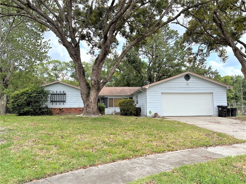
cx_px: 123
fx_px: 171
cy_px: 92
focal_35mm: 24
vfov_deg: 56.8
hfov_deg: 71.6
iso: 80
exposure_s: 1/1949
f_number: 1.78
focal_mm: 6.86
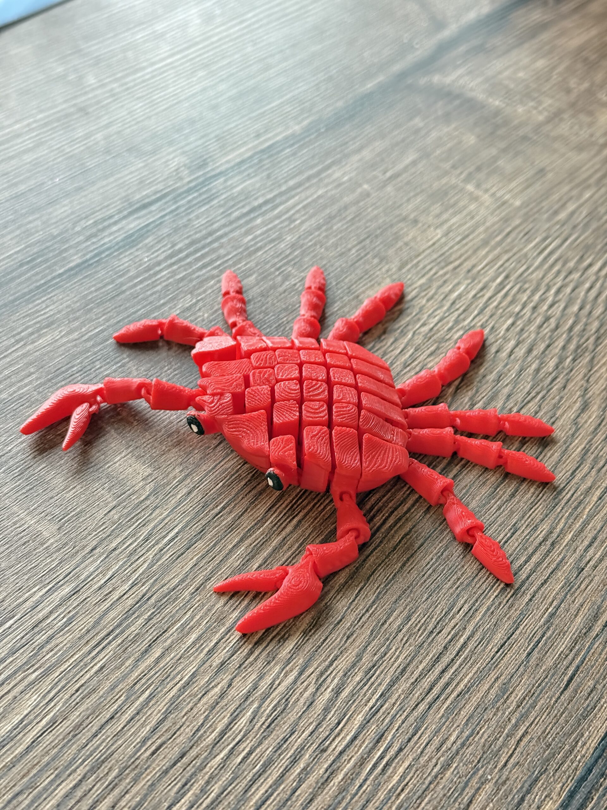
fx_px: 1122
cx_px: 304
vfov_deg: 39.7
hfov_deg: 30.3
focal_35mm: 48
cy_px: 405
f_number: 1.78
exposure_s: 1/30
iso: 500
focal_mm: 6.76
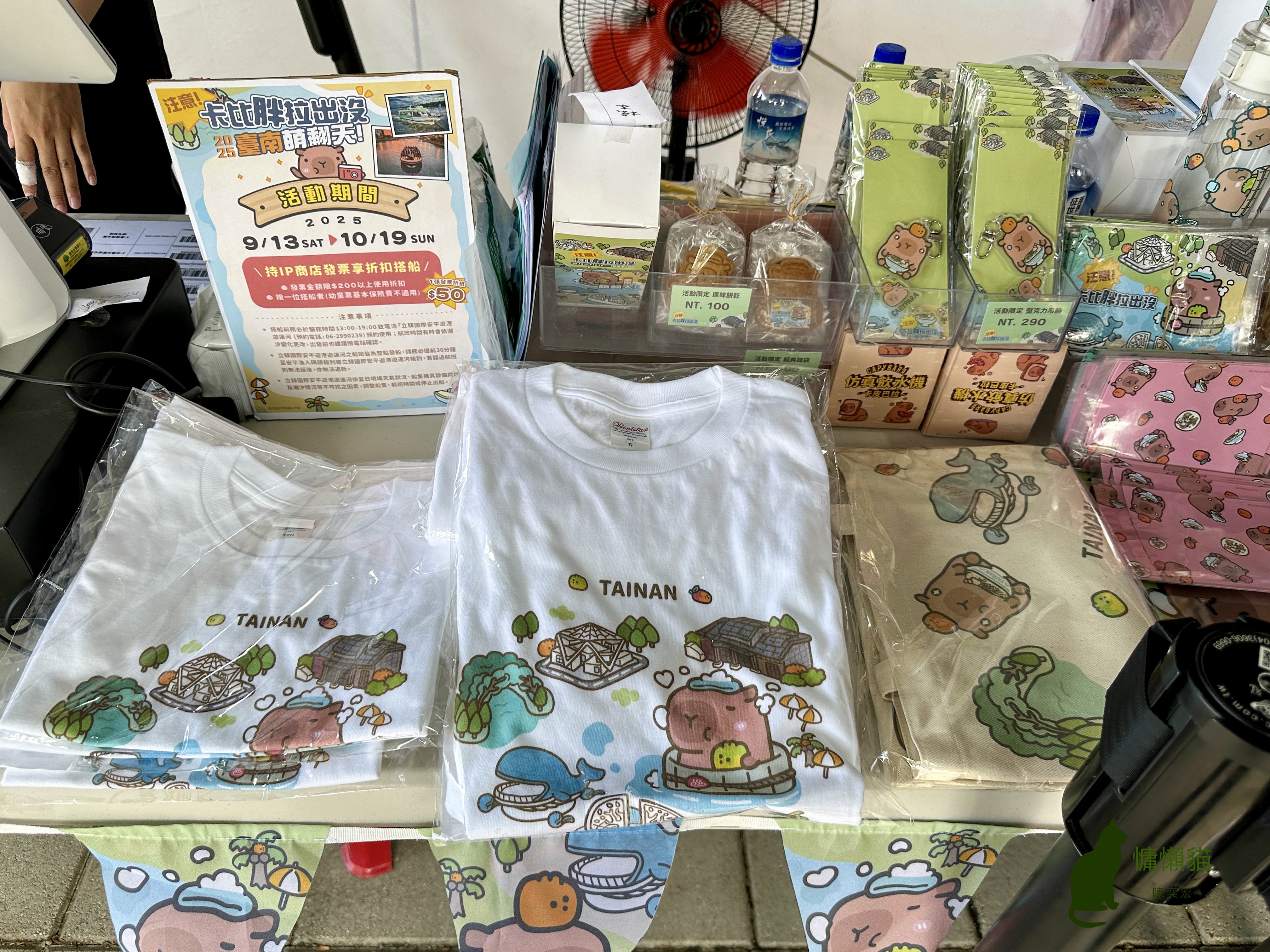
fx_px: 881
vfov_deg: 56.8
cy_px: 476
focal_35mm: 24
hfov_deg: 71.6
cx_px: 635
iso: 80
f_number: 1.8
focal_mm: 6.86
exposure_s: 1/450
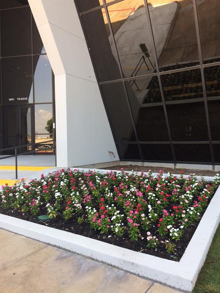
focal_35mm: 29
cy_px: 146
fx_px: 246
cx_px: 110
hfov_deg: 48.2
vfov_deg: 61.7
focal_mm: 4.15
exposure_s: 1/289
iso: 32
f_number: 2.2
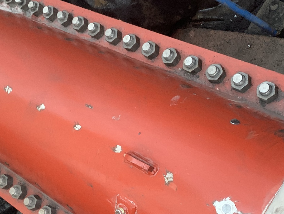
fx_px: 476
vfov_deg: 25.0
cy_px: 157
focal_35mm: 58
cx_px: 106
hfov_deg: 33.1
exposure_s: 1/30
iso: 500
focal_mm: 4.25
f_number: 1.8
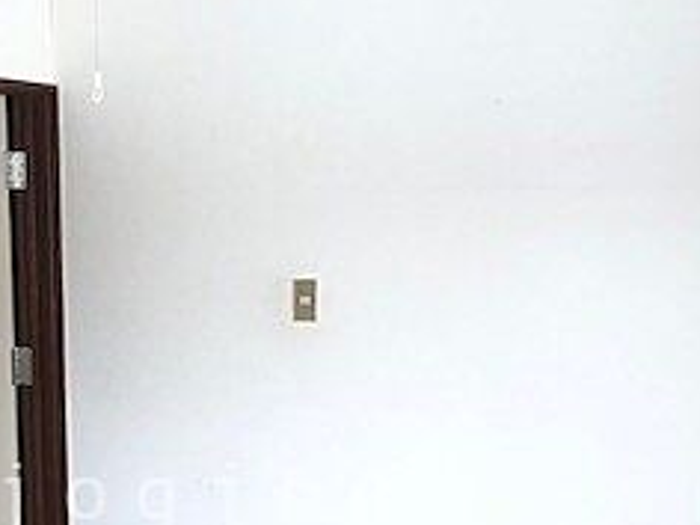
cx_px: 202
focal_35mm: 76
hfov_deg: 25.4
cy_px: 498
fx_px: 1537
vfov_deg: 19.0
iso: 20
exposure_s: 1/40
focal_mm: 3.99
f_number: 1.8
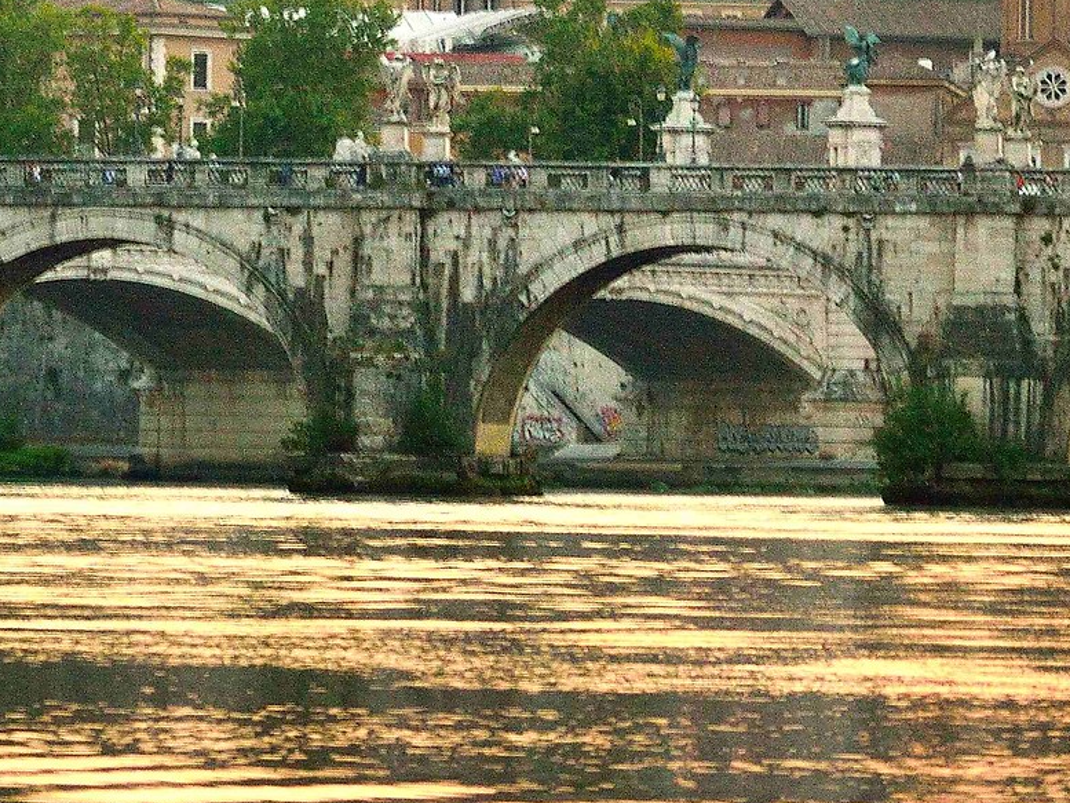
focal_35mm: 347
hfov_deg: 5.7
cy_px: 233
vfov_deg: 4.3
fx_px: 10728
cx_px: 527
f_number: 10
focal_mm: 78
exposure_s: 1/50
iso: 400
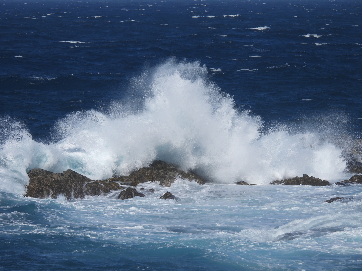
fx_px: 3974
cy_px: 136
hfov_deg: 5.2
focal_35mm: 380
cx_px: 181
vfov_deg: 3.9
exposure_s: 1/640
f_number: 5
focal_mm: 67.8
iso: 100
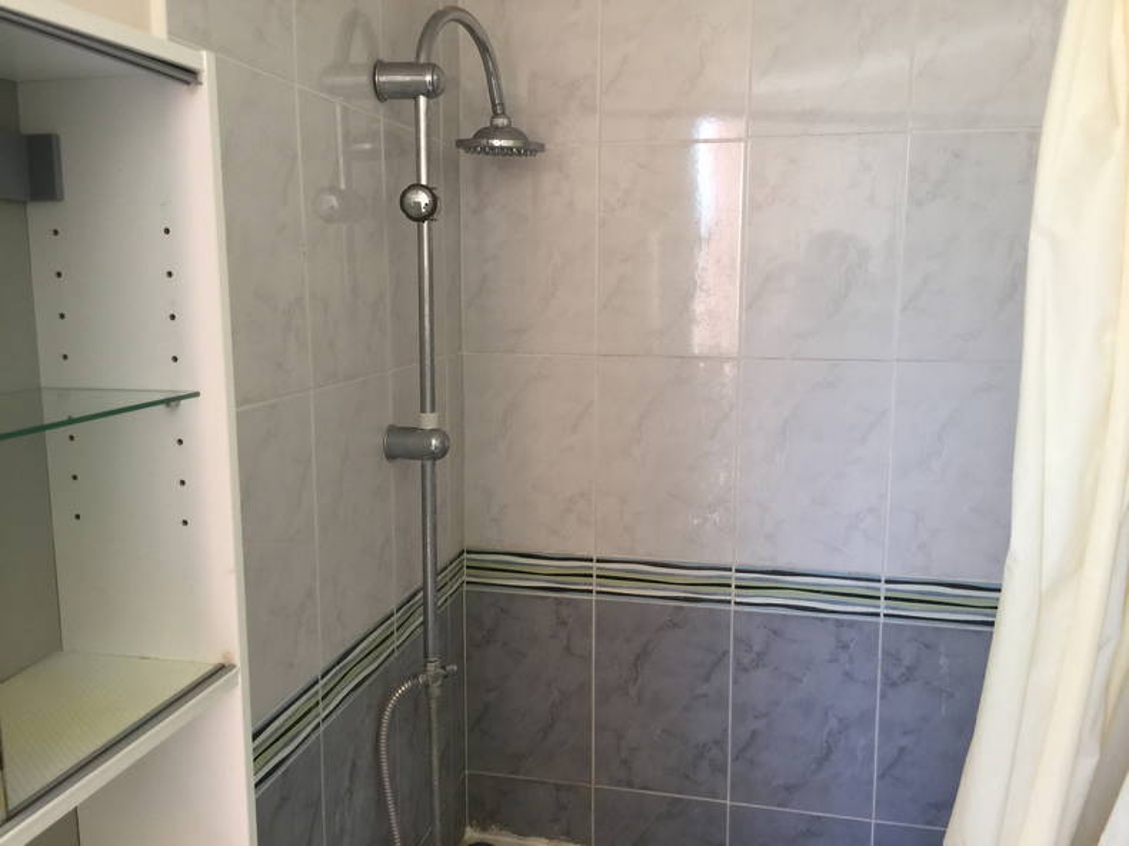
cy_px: 423
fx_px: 946
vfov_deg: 48.2
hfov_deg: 61.7
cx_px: 564
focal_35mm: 29
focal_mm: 4.15
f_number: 2.2
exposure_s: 1/15
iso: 40
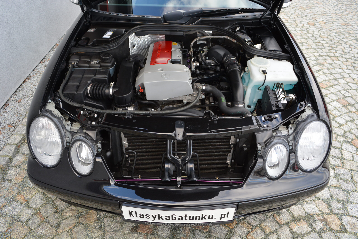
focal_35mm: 36
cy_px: 120
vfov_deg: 36.9
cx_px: 179
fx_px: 358
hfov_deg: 53.1
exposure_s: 1/125
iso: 400
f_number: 5.6
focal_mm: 24
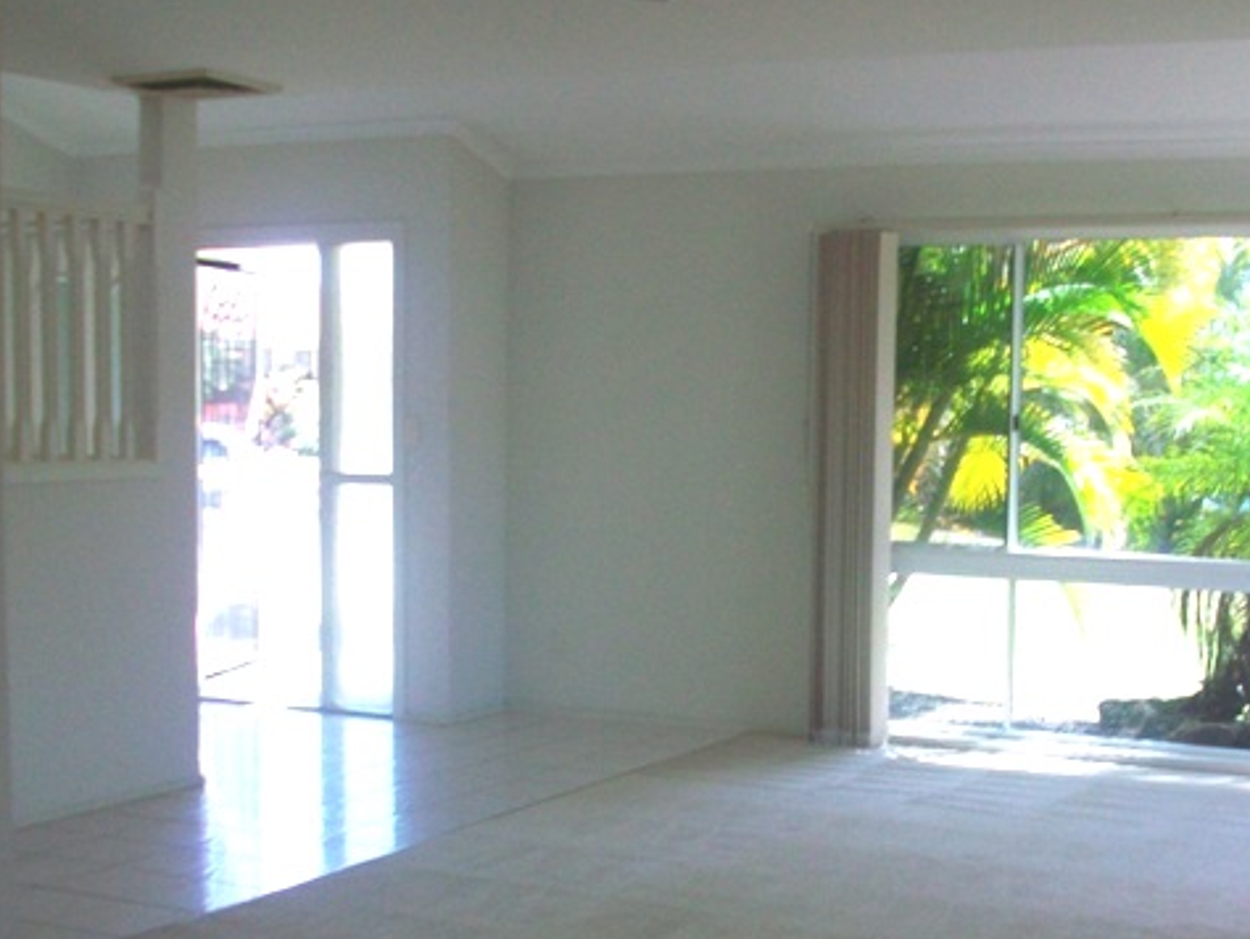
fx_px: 1951
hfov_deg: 35.4
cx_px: 730
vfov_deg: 27.0
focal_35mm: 54
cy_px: 557
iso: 64
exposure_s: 1/100
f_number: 2.8
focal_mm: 5.7
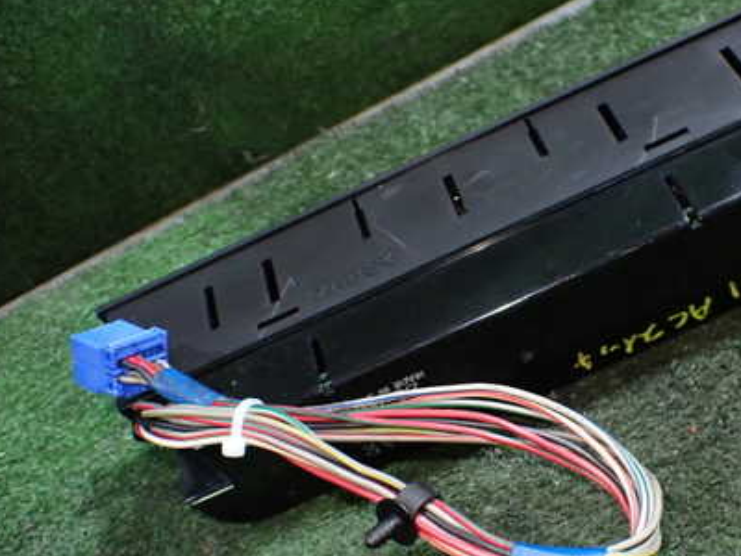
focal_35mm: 45
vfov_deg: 32.0
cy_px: 365
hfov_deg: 41.5
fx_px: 963
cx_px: 502
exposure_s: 1/60
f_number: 2.3
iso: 800
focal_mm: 5.4
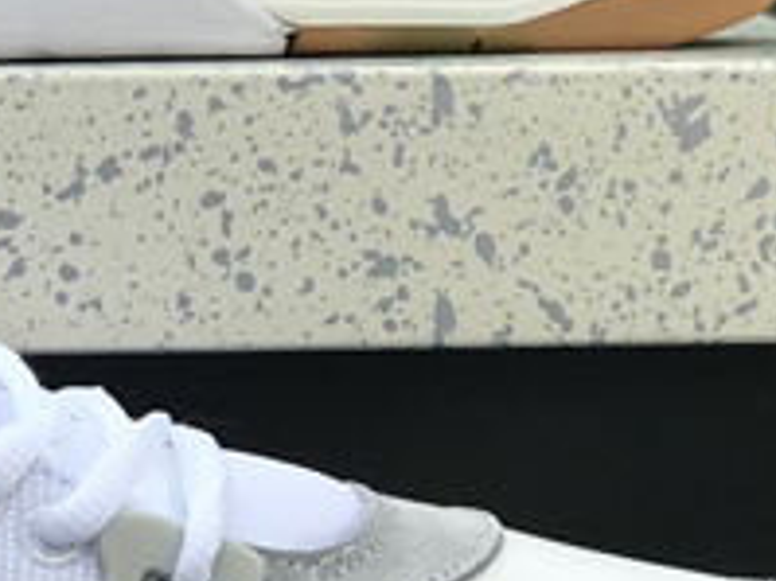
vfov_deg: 7.0
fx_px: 4750
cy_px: 220
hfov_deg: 9.3
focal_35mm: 212
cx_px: 16
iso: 20
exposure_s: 1/207
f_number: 2.8
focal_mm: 6.6
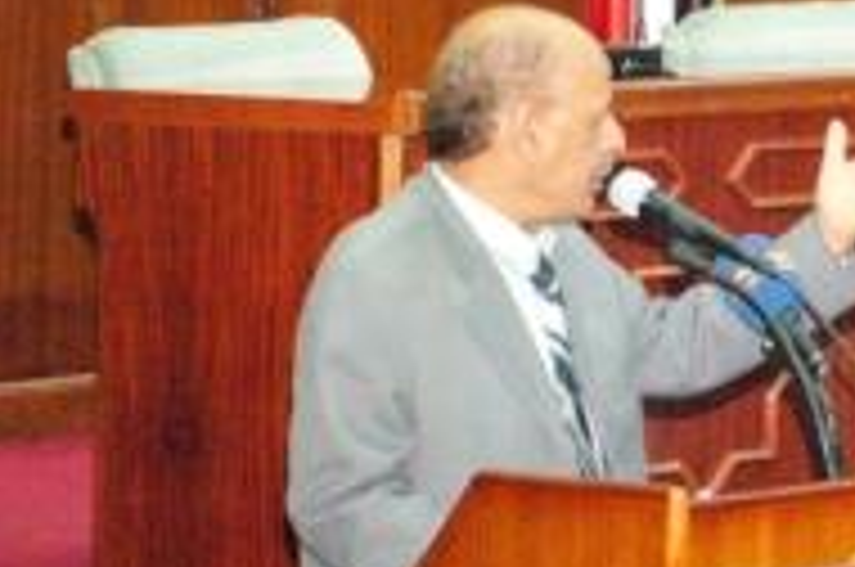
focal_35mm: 248
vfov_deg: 5.5
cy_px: -32
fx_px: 5880
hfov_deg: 8.2
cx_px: 1004
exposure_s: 1/60
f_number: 5.6
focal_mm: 70
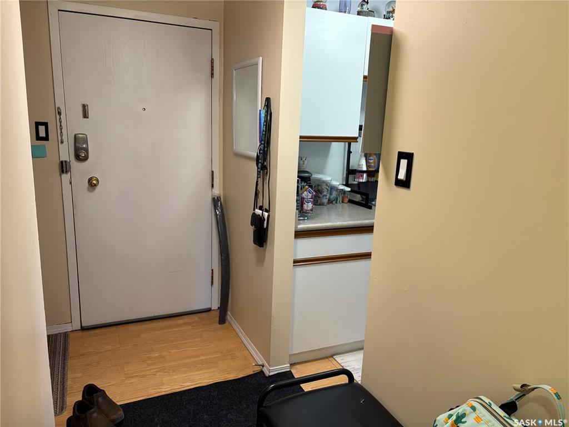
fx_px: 427
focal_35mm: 26
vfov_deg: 53.1
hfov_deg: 67.3
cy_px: 214
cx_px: 284
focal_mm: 5.96
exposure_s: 1/60
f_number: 1.6
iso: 200
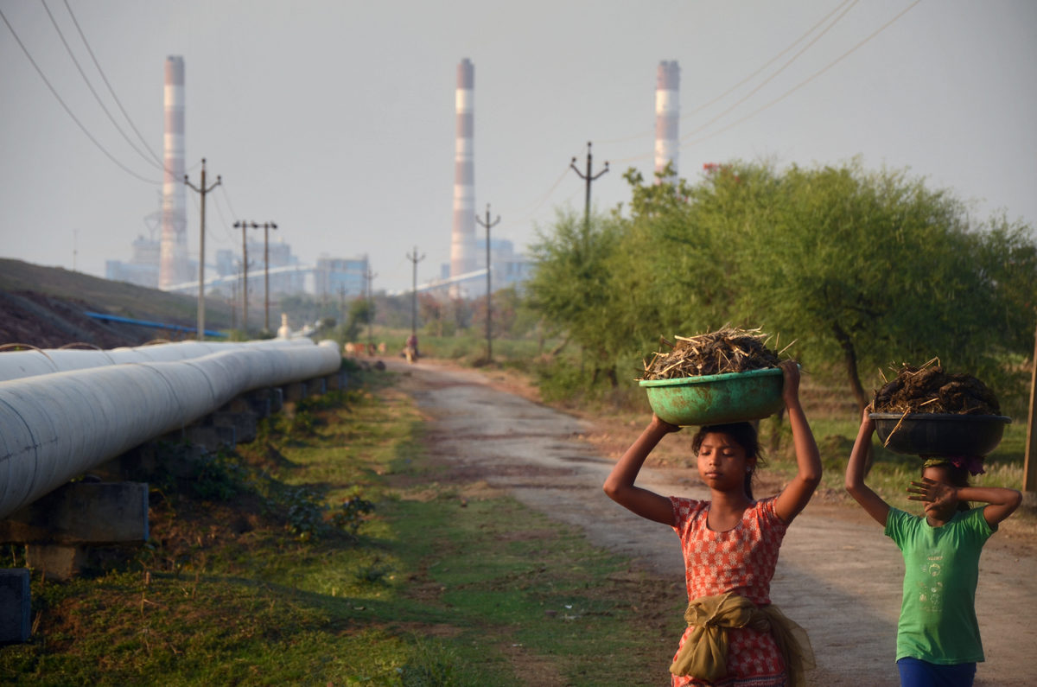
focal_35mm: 158
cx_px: 518
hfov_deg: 13.1
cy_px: 344
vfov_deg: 8.7
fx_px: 4528
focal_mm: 105
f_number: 5.6
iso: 100
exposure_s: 1/250
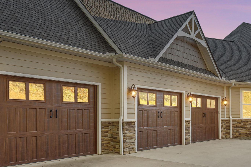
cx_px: 176
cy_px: 120
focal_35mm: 36
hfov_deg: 51.7
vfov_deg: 36.2
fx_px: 251
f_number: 8
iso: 100
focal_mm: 16
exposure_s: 1/40
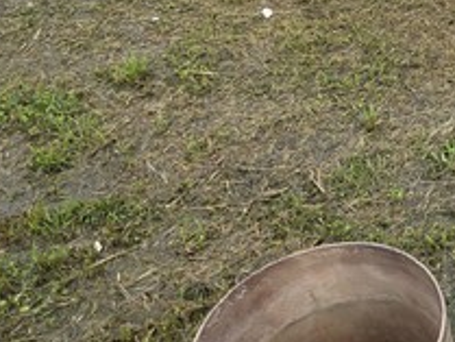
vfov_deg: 21.9
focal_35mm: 66
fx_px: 868
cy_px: 50
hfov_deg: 25.4
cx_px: 586
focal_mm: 6.3
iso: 12
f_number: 1.7
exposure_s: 1/586
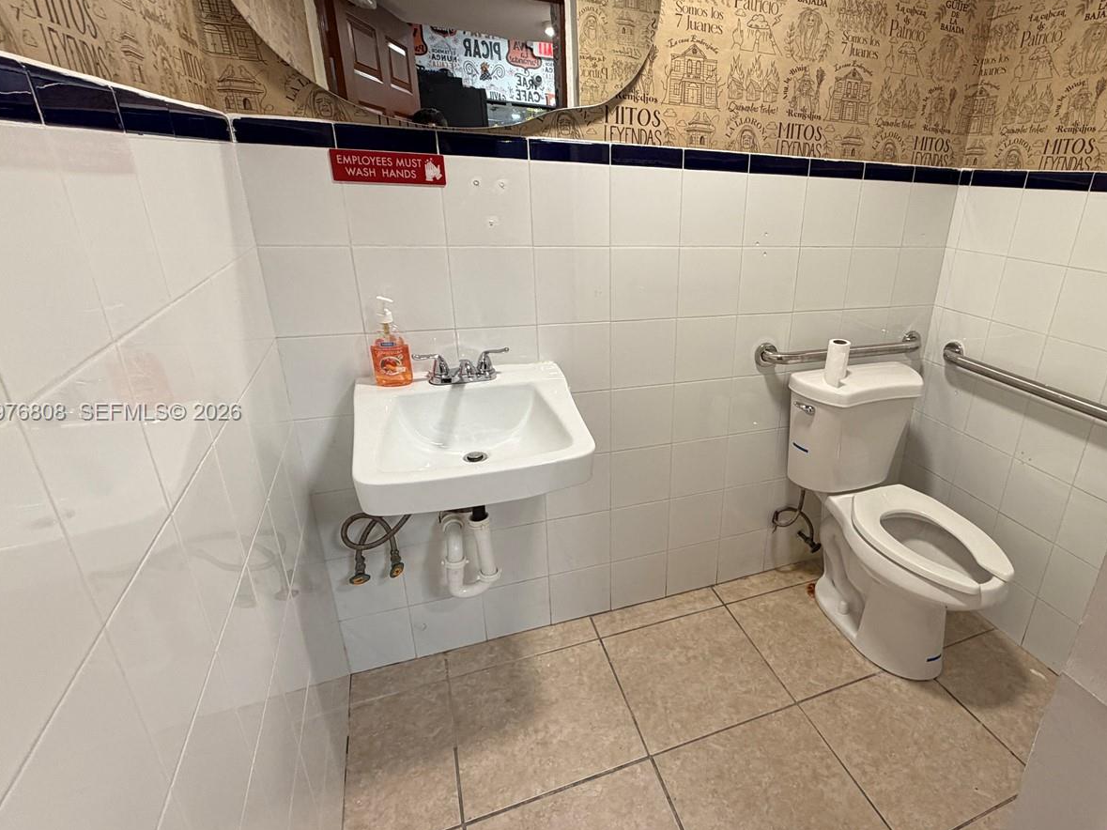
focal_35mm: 19
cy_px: 413
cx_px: 700
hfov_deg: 82.9
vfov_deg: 68.7
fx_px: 608
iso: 250
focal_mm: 2.22
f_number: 2.2
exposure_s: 1/60
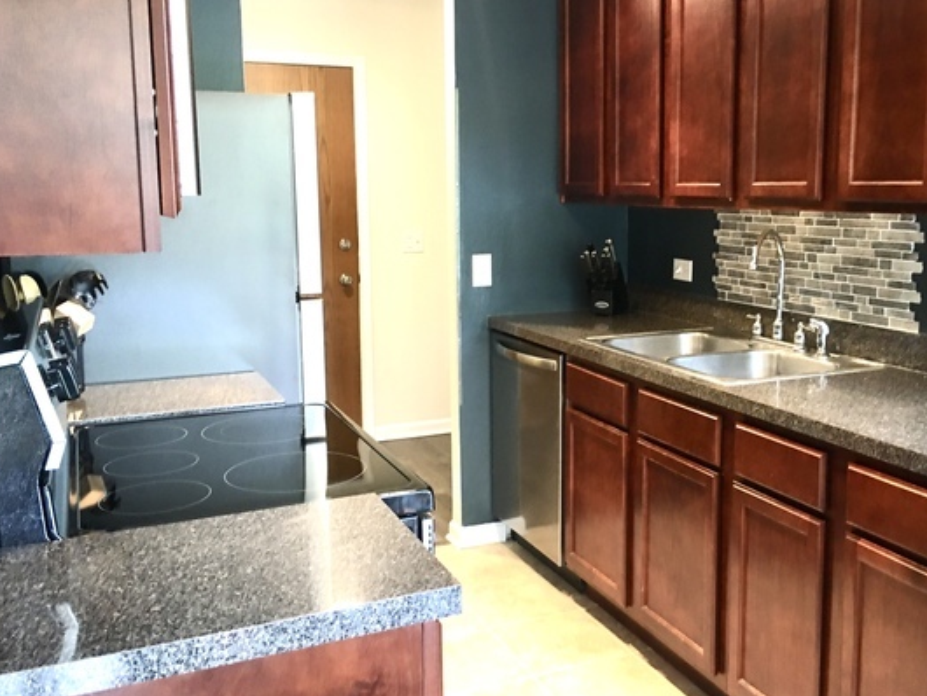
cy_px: 322
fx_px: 938
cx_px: 535
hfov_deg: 52.4
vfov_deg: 40.7
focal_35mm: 35
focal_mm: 4.15
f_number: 2.2
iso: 64
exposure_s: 1/15
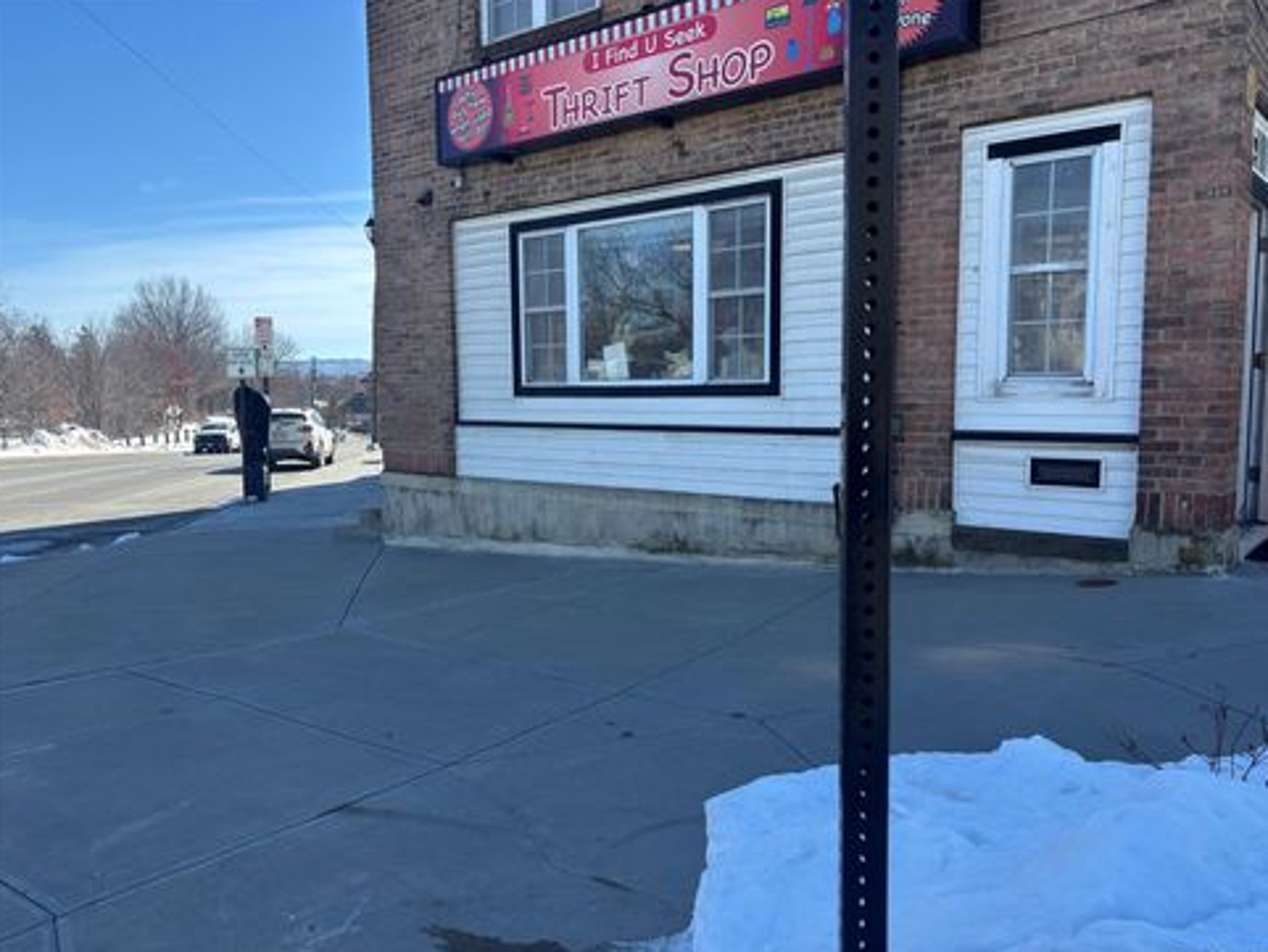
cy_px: 481
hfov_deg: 65.3
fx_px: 989
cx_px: 643
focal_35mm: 27
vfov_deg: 51.4
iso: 50
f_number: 1.6
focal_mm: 5.96
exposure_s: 1/1522
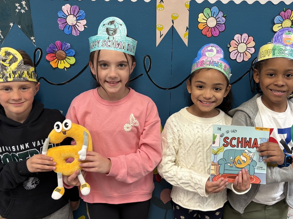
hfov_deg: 55.3
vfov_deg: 42.9
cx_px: 161
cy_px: 109
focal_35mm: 33
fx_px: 279
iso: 125
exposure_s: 1/60
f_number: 1.6
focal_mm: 5.96
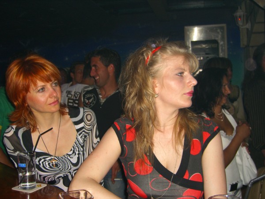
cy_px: 100
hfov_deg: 49.0
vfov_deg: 37.7
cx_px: 132
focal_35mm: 38
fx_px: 291
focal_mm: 7.9
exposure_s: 1/60
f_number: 2.8
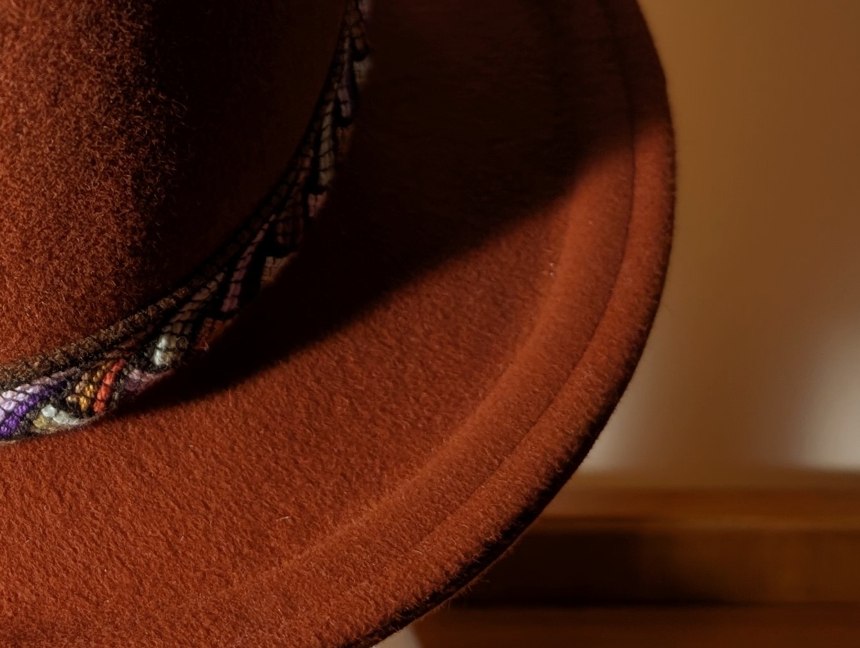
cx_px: -131
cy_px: -29
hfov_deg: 25.9
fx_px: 1692
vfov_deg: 20.8
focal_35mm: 68
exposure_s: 1/99
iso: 107
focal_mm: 6.9
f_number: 1.68
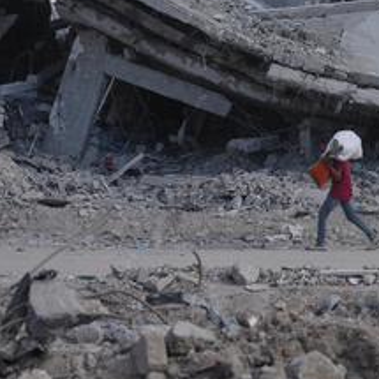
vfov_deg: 22.9
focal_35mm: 75
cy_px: 103
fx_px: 929
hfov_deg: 22.7
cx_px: 305
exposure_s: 1/1250
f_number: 4
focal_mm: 37
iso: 125
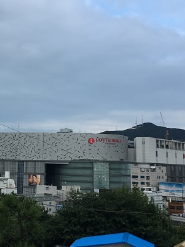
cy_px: 111
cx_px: 41
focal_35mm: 50
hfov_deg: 28.6
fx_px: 356
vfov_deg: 38.2
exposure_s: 1/254
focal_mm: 4.15
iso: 25
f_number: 2.2
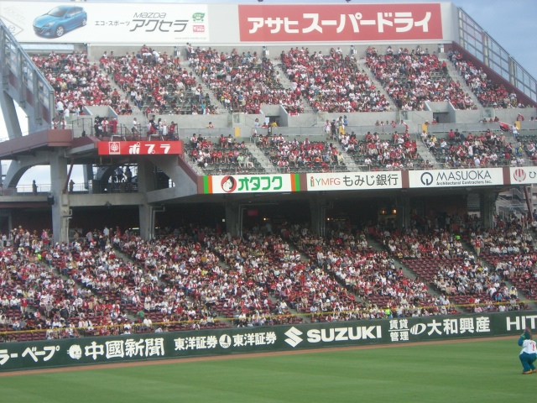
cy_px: 202
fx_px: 1768
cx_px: 268
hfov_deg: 17.3
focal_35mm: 114
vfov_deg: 13.0
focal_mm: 18.6
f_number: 5.2
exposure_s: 1/160
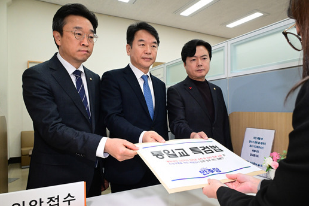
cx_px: 156
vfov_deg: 49.4
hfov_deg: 69.4
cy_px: 111
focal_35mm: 26
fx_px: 223
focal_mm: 24
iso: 4000
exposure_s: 1/250
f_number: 7.1
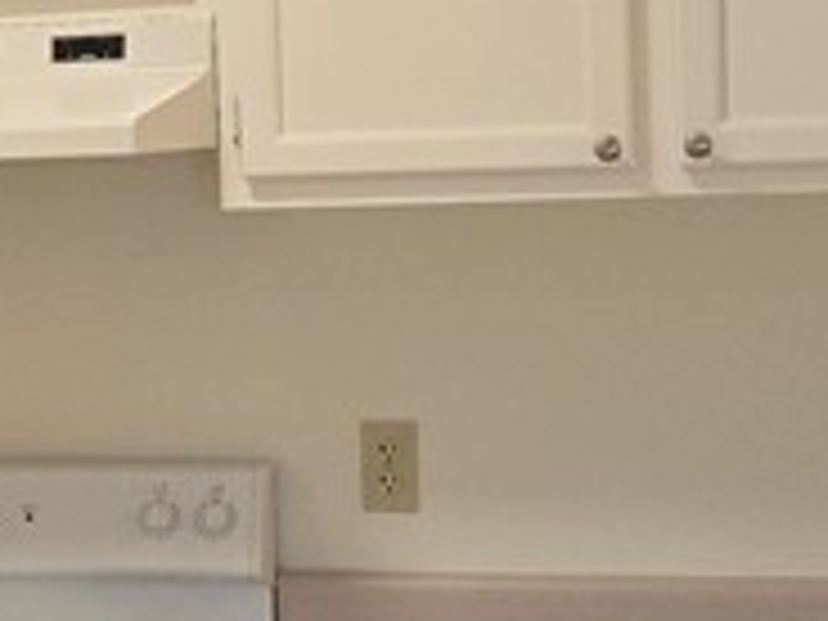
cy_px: 256
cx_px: -32
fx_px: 3062
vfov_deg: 11.6
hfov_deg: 15.1
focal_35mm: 128
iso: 125
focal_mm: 5.4
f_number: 1.8
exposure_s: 1/120
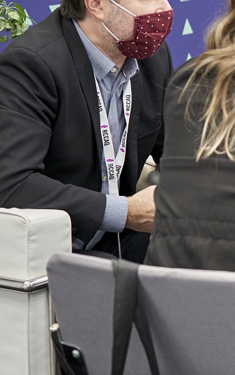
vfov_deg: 9.9
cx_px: 421
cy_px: 111
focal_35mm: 211
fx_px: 2162
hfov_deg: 6.1
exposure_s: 1/160
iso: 2000
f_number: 4
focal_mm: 74
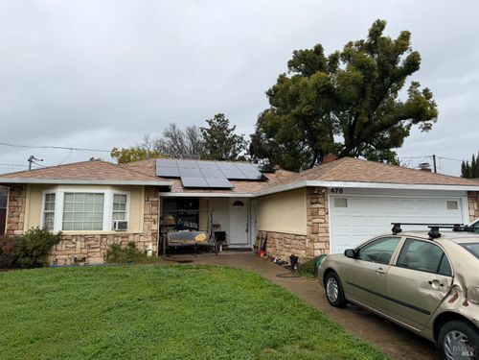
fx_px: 332
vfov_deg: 56.8
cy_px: 180
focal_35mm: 24
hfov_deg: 71.6
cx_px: 240
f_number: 1.78
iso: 80
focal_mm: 6.76
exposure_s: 1/1618
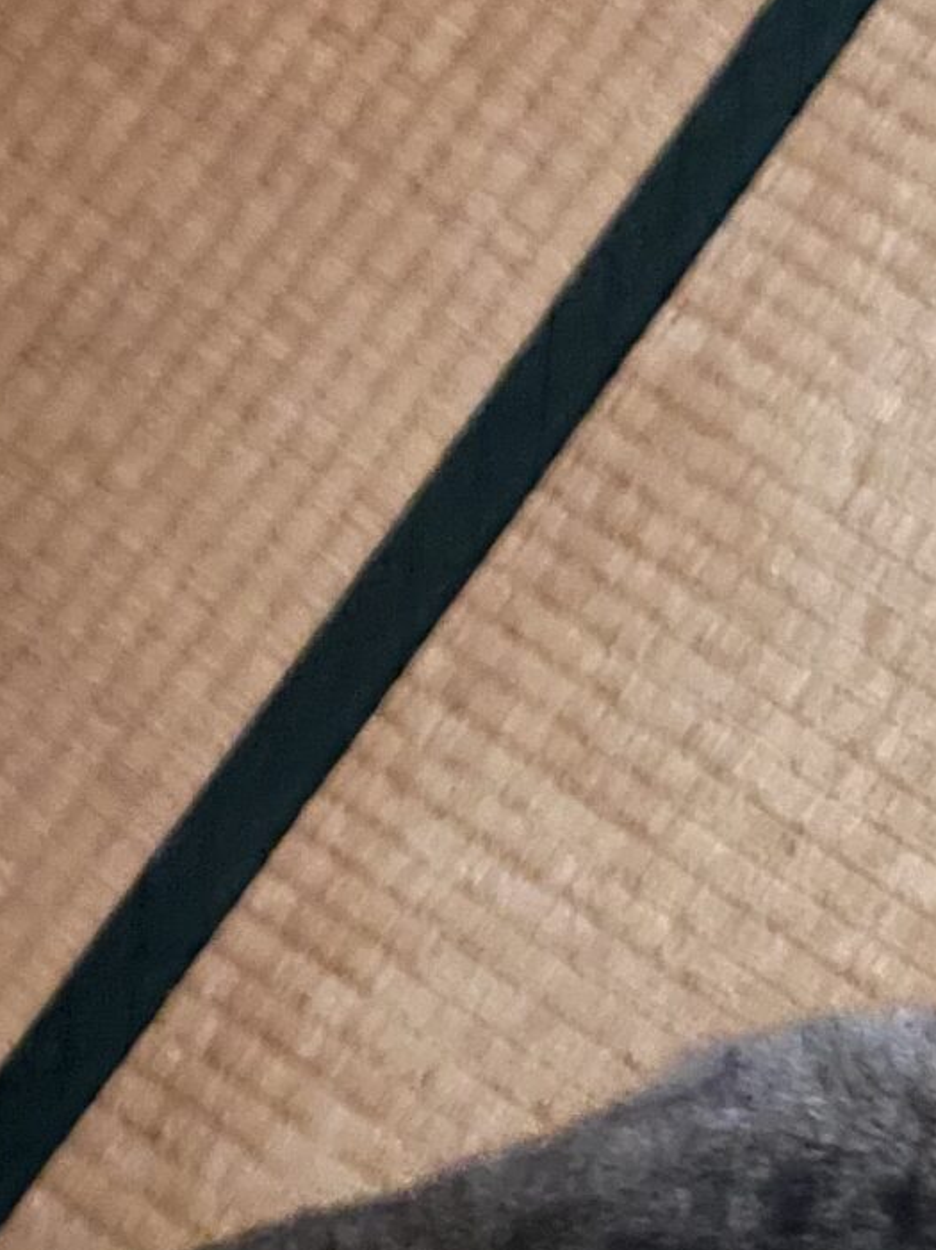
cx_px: 1096
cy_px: 1134
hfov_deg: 15.1
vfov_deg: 20.2
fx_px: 3428
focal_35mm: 95
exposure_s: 1/4
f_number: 1.6
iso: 640
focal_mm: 4.2
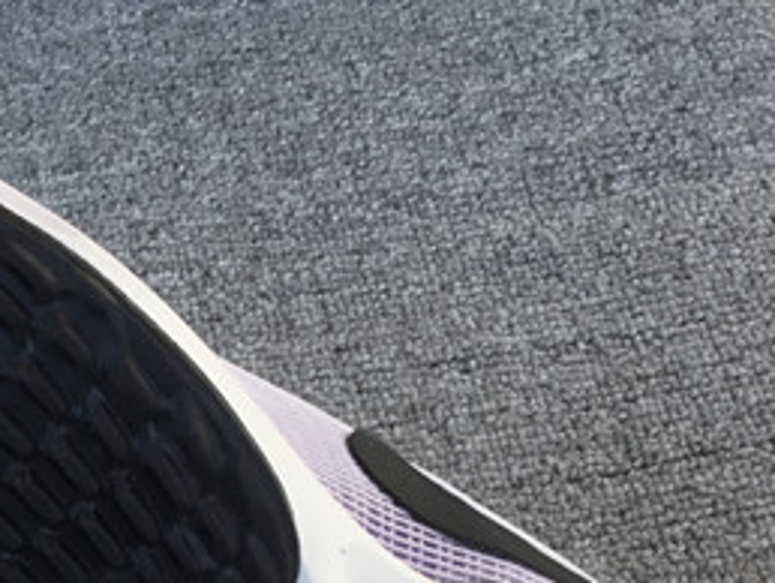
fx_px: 2420
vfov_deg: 13.1
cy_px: 831
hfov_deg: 17.9
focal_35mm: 108
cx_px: 45
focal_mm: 3.3
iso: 25
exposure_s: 1/347
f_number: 2.4
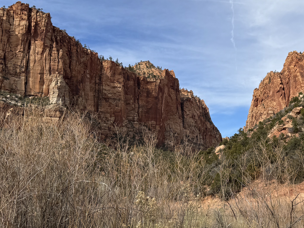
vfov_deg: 29.7
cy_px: 120
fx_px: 430
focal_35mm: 49
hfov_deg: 38.4
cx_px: 207
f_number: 1.78
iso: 80
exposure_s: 1/4950
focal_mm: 6.76
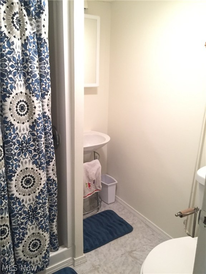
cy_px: 137
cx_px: 103
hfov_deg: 48.2
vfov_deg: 61.7
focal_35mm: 29
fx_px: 230
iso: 250
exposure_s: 1/15
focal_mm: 4.15
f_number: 2.2
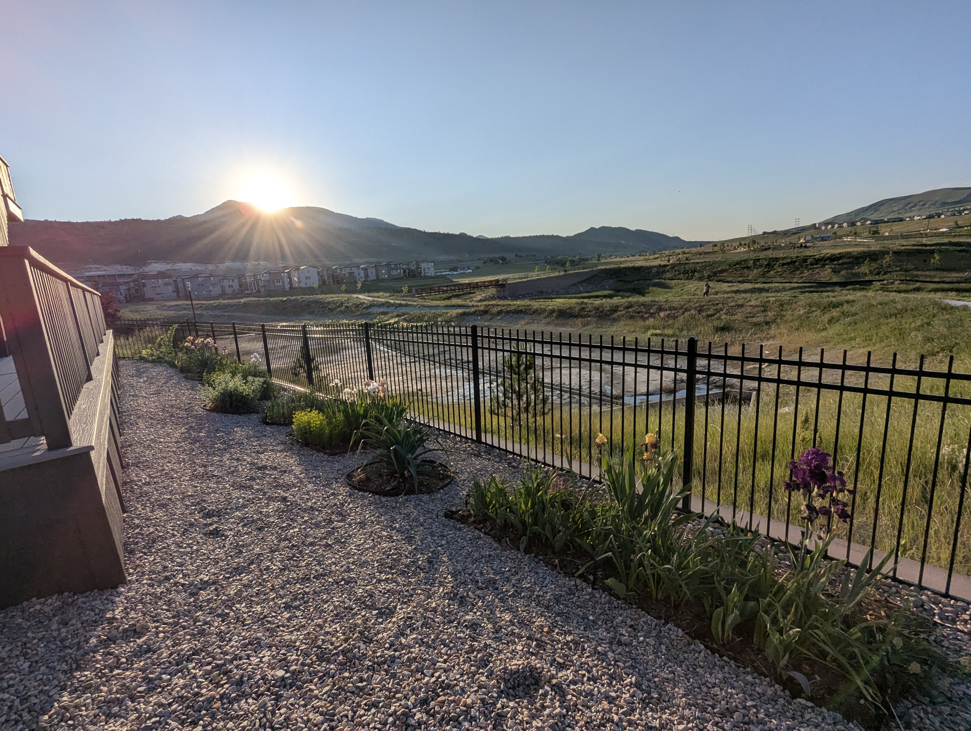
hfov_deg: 94.4
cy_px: 366
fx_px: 449
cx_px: 486
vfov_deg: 78.2
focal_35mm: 16
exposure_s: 1/4049
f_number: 2.2
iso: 42
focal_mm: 2.35
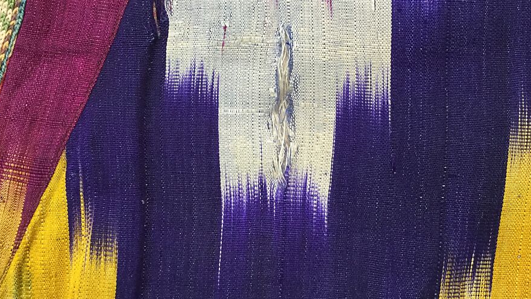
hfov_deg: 44.6
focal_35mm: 46
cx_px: 262
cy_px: 82
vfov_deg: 25.7
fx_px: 648
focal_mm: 3.3
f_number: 2.4
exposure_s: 1/30
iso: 100
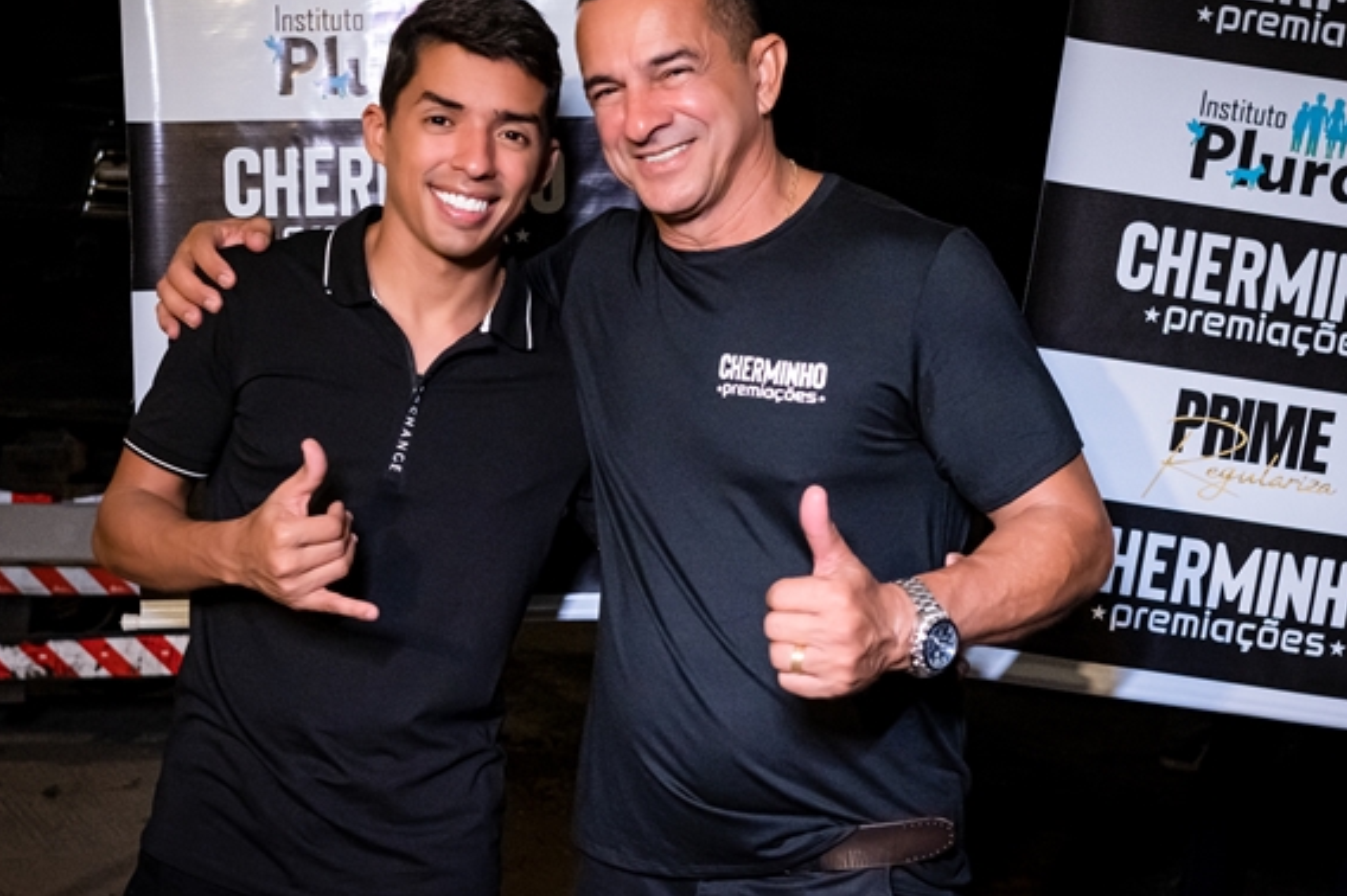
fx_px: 1757
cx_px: 577
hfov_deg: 41.8
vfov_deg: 28.6
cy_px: 405
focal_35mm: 47
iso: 2000
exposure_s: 1/320
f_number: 2.8
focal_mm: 24
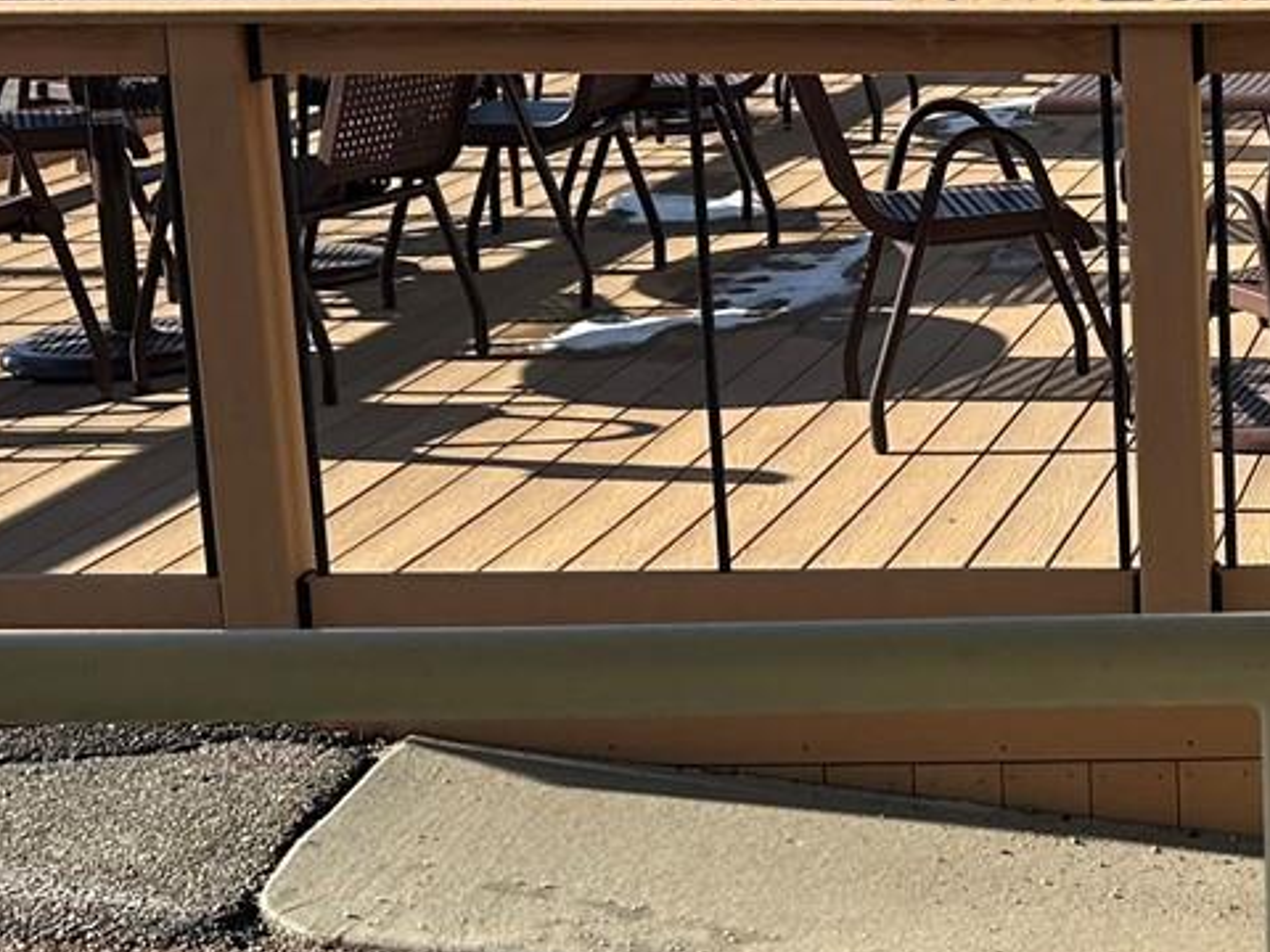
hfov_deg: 22.3
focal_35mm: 80
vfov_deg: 18.3
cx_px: 1582
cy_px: 212
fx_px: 2935
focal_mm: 6.86
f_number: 1.78
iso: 80
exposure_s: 1/3058
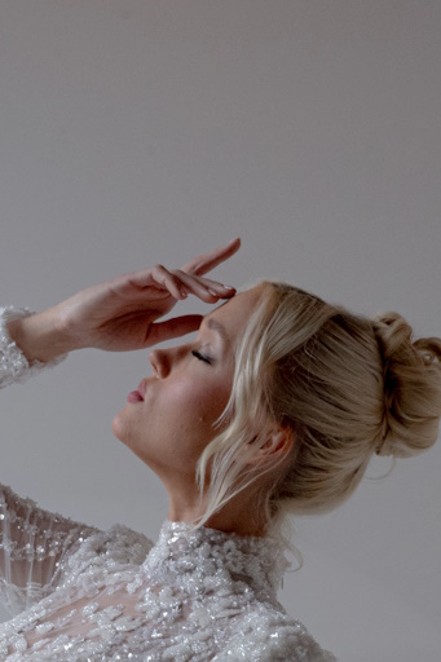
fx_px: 1747
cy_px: 856
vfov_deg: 19.8
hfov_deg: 14.4
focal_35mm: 95
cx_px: 137
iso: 1000
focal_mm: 24
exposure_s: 1/160
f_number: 20
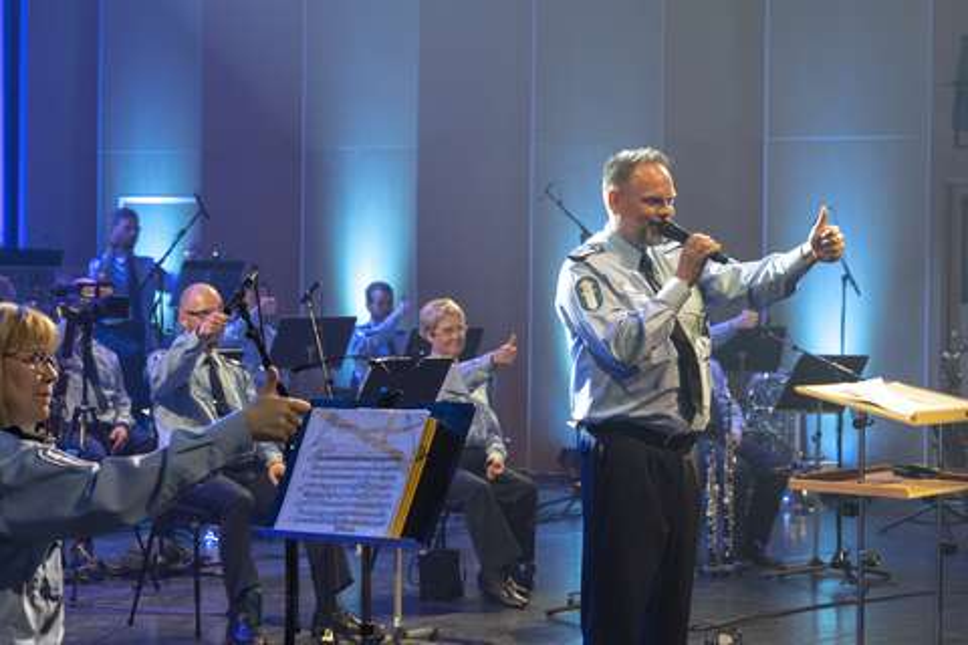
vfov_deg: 13.0
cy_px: 322
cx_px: 484
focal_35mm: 105
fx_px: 2823
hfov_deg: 19.5
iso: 1400
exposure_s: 1/40
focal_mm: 105
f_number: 7.1
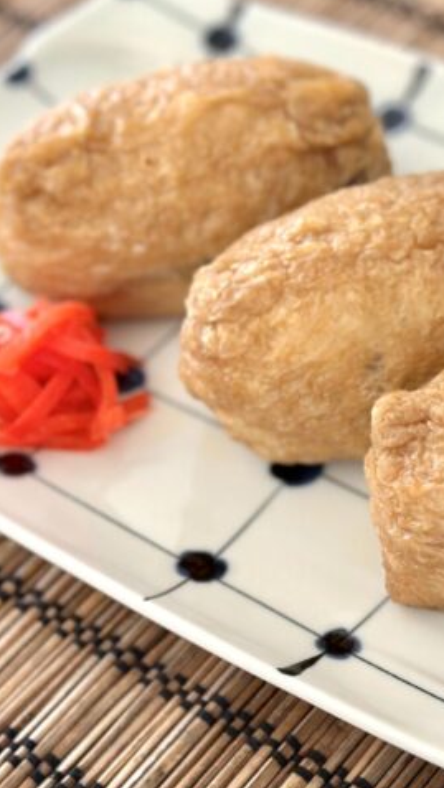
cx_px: 391
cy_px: 381
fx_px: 1757
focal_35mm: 84
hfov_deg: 14.3
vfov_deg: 25.3
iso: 160
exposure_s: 1/60
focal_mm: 6.86
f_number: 1.78
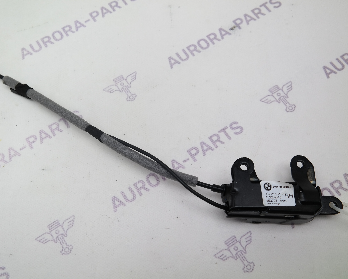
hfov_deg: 57.0
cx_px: 151
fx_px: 319
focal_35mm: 31
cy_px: 139
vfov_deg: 47.1
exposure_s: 1/100
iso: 100
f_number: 4
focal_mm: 18
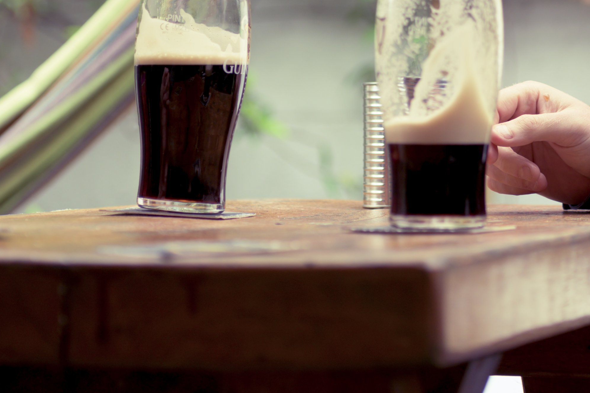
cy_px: -35
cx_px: 346
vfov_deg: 6.4
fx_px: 3472
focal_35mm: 212
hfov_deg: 9.7
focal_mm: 70
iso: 100
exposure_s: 1/200
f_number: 2.8
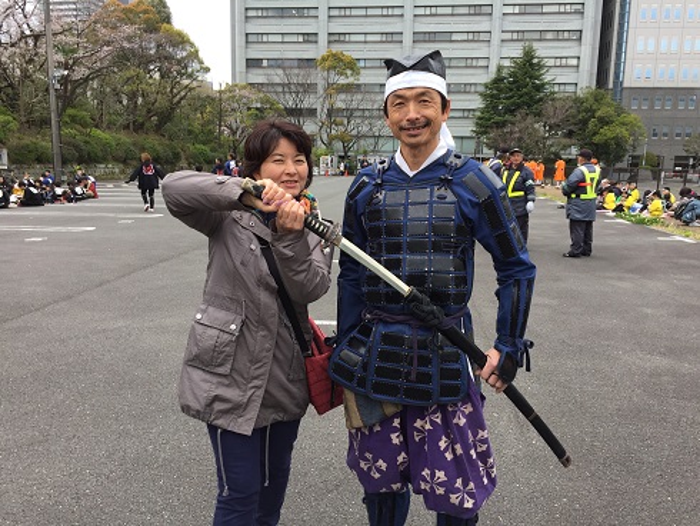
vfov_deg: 48.3
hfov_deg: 61.6
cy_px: 263
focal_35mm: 29
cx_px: 350
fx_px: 587
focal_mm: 4.15
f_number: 2.2
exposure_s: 1/380
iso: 32
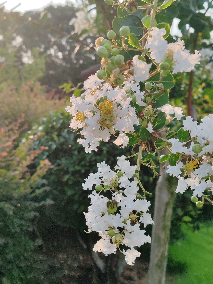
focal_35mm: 54
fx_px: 443
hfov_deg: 27.0
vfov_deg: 35.5
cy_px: 142
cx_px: 106
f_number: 1.9
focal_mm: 6.12
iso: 50
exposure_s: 1/1000
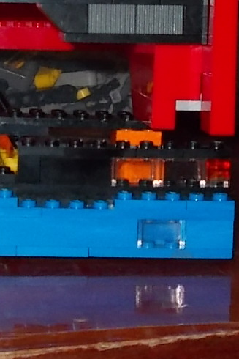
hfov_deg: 9.3
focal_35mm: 146
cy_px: 45
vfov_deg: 13.9
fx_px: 1453
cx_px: -41
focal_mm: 6.1
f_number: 3.3
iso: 200
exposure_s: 1/30
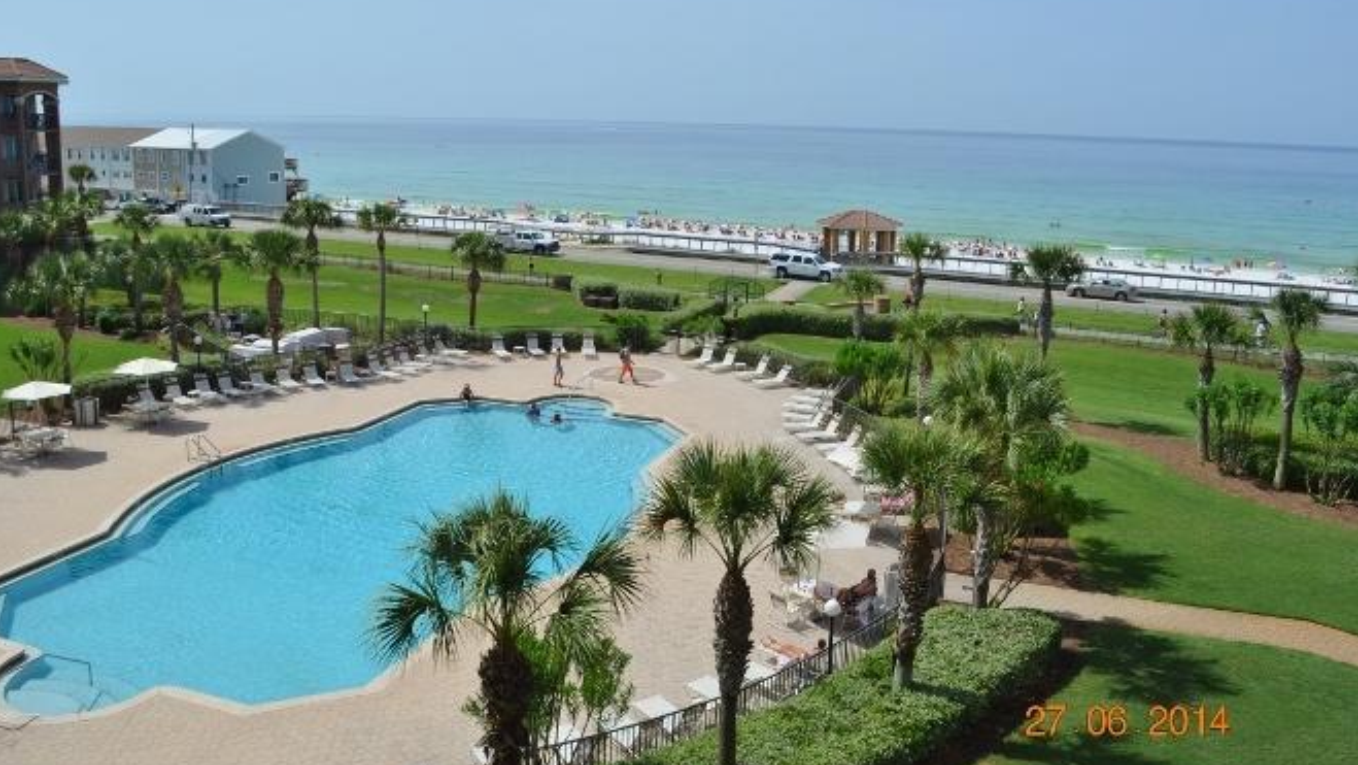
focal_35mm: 30
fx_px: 1080
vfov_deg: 38.8
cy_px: 315
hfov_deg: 64.3
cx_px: 645
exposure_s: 1/320
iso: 100
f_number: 9
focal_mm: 18
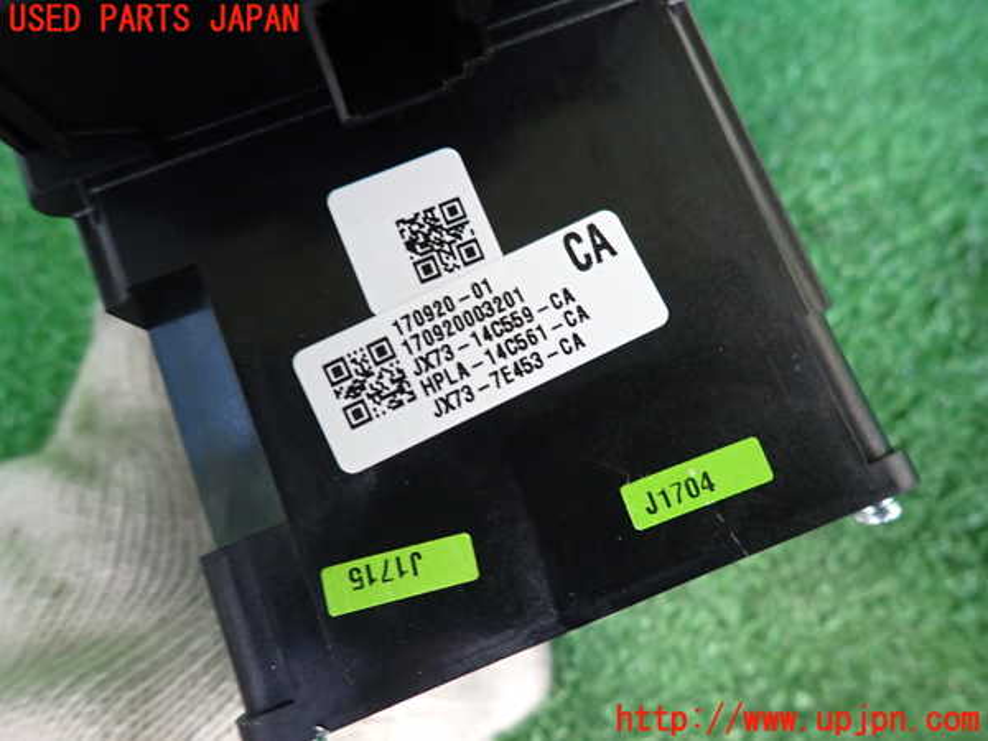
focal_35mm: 25
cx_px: 494
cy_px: 370
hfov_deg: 69.4
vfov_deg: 54.9
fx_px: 714
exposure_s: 1/30
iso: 250
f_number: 2
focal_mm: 4.5
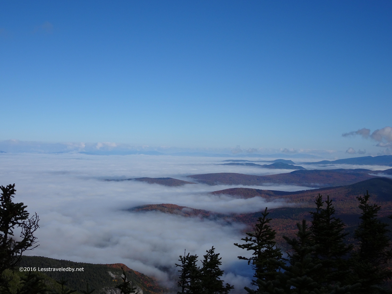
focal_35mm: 49
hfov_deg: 38.9
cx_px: 197
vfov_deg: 29.7
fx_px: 555
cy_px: 147
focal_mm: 8.18
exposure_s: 1/1250
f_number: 4.5
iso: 80
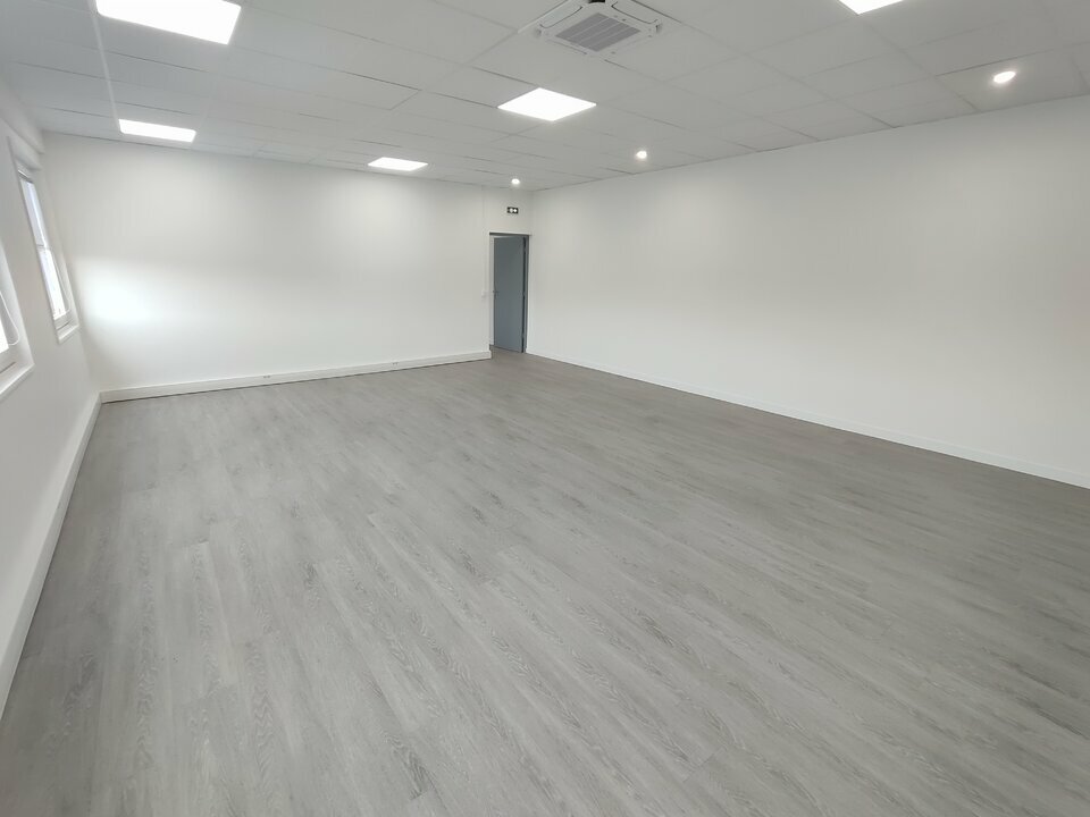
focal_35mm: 13
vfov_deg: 89.9
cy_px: 408
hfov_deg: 106.2
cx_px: 545
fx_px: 409
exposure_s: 1/100
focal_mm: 1.66
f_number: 2.2
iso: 159
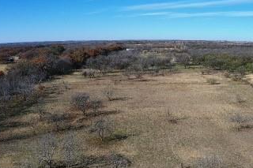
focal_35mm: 42
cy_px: 113
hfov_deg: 46.1
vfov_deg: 31.6
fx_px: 295
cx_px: 153
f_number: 5.6
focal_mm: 10.26
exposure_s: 1/640
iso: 100
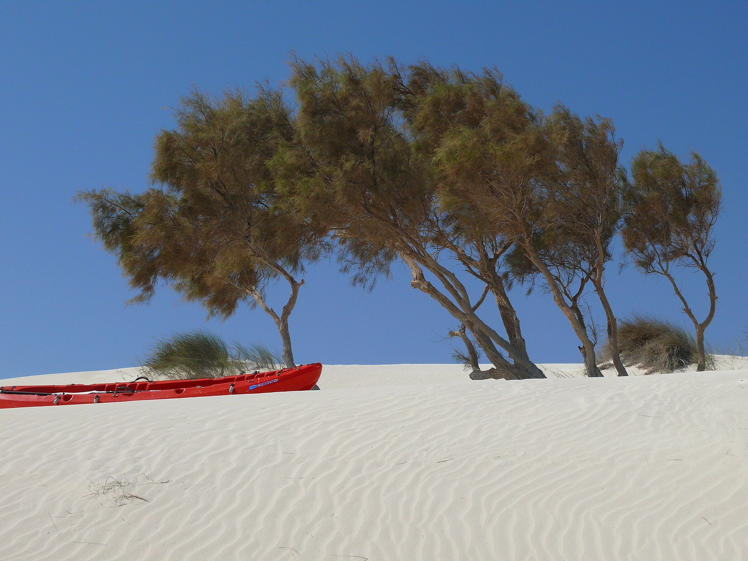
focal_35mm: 67
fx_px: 1448
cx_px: 374
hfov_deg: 29.0
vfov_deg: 21.9
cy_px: 280
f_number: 9
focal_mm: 14.1
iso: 100
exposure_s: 1/500
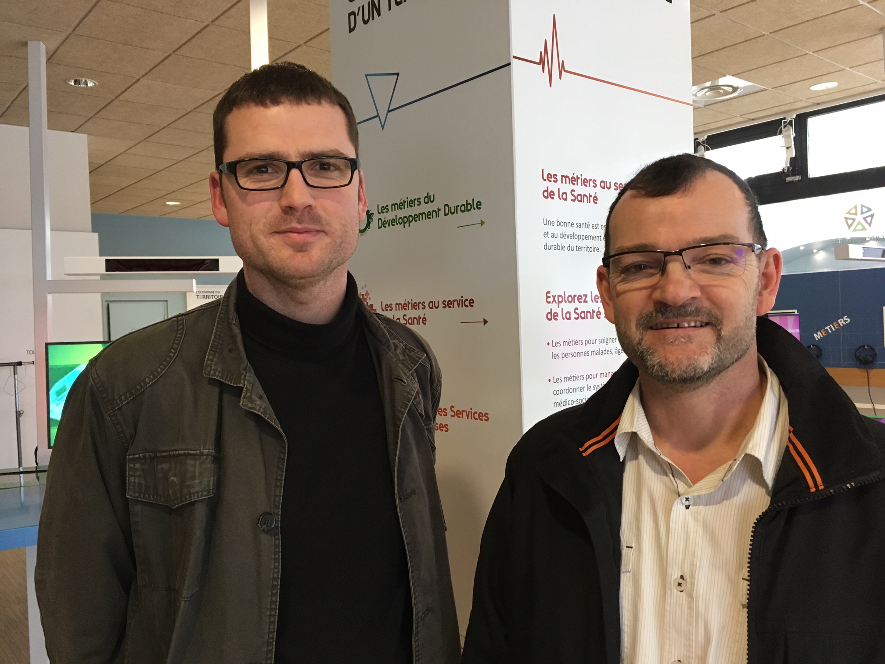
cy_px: 332
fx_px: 741
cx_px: 442
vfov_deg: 48.2
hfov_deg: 61.7
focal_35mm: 29
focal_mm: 4.15
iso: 160
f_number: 2.2
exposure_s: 1/33
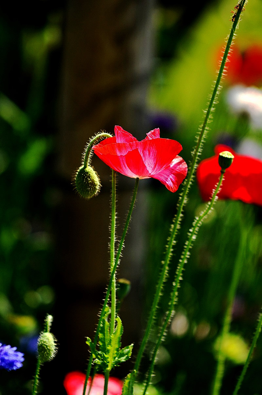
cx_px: 131
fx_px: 3290
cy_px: 198
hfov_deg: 4.6
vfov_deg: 6.9
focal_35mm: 300
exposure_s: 1/1000
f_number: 3.5
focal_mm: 200
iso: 100
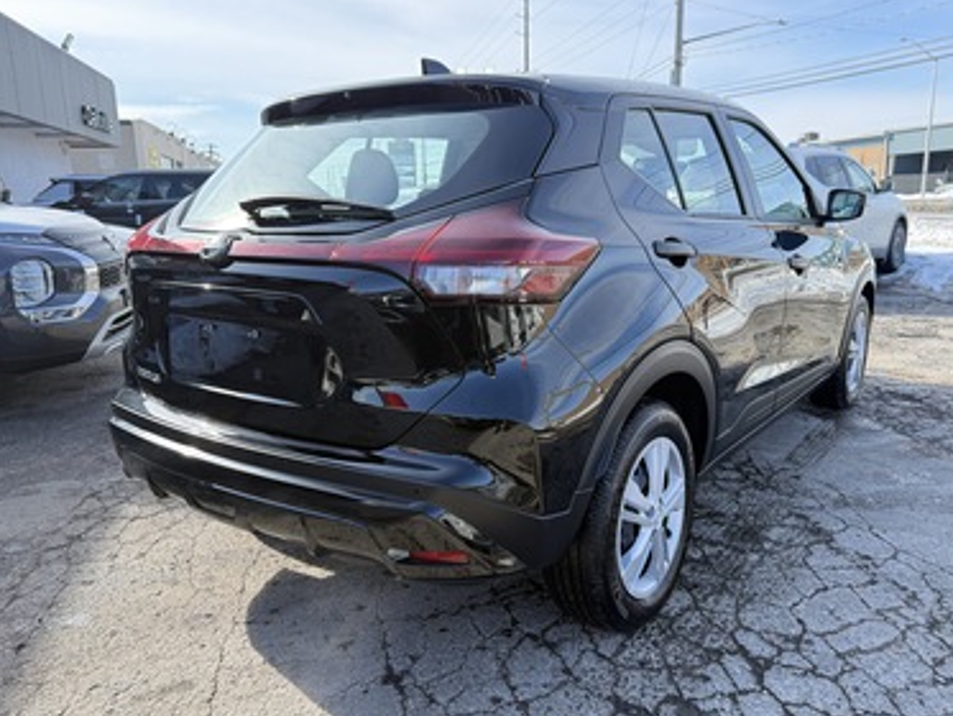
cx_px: 496
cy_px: 372
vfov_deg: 51.4
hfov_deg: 65.3
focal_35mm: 27
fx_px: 744
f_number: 1.78
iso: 100
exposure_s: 1/1018
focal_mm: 6.76
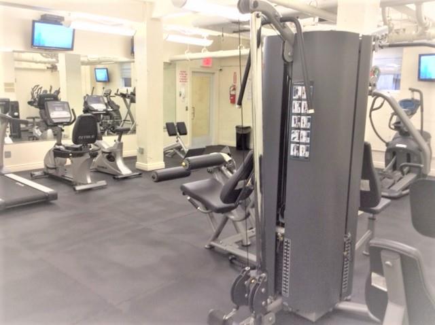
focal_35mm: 33
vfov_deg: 42.8
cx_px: 218
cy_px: 162
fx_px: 414
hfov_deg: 55.4
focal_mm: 3.3
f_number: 2.4
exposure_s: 1/24
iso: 125
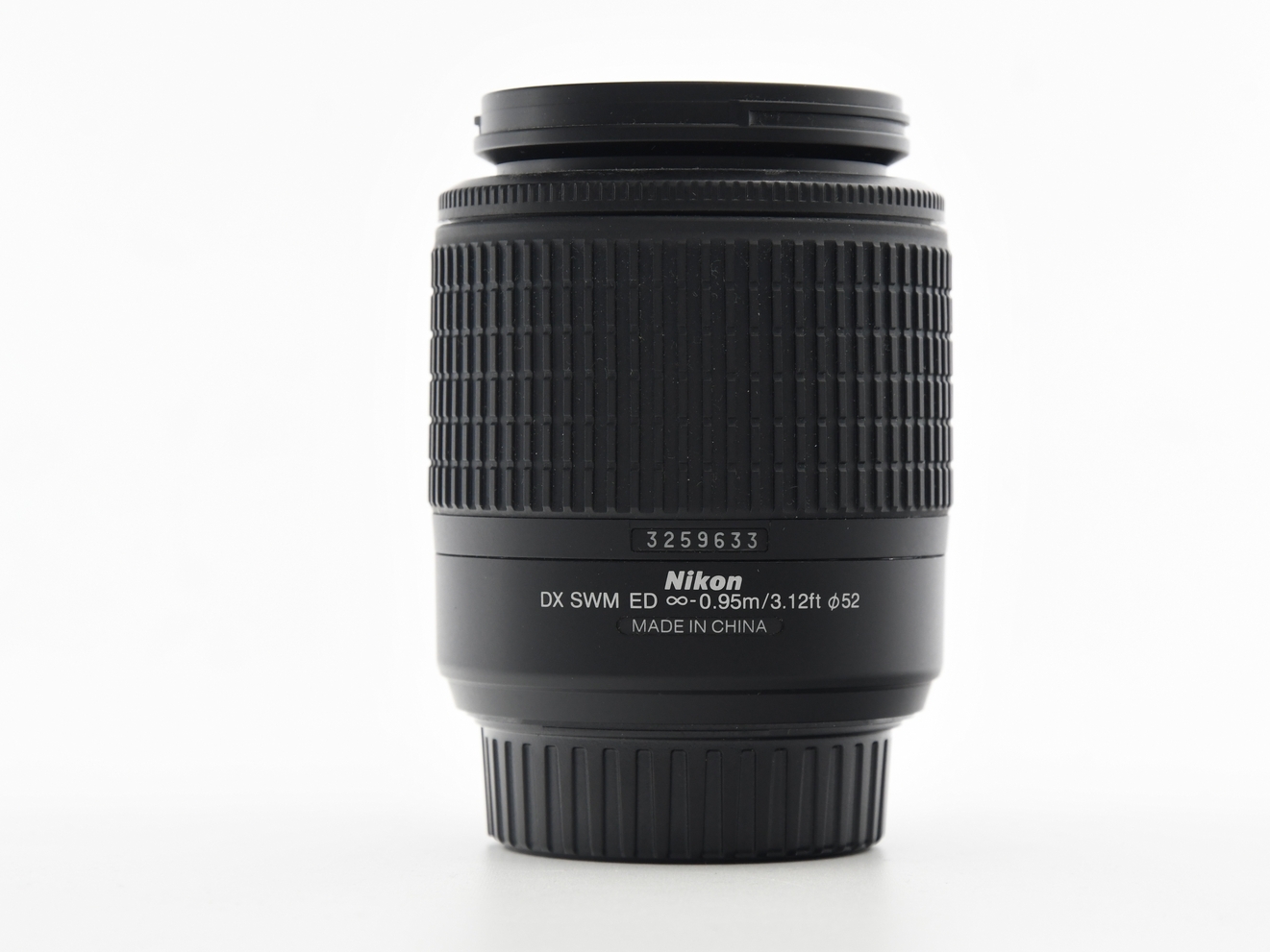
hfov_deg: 15.0
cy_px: 479
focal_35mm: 131
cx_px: 687
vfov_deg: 11.3
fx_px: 4807
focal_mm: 80
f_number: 8
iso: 1000
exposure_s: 1/160
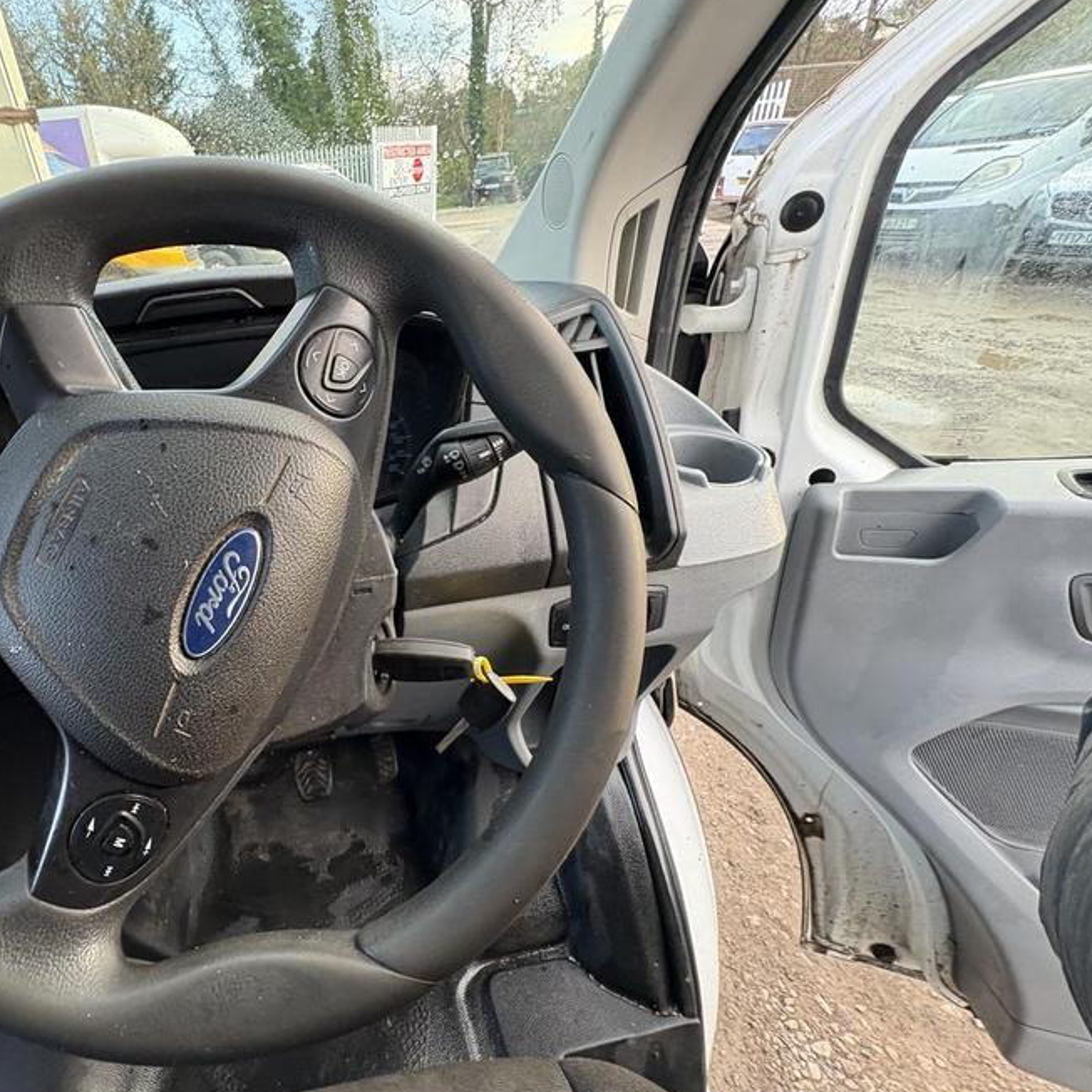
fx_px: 607
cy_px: 554
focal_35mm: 17
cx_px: 350
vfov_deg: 84.0
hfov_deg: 80.7
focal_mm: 2.22
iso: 200
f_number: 2.2
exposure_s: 1/63
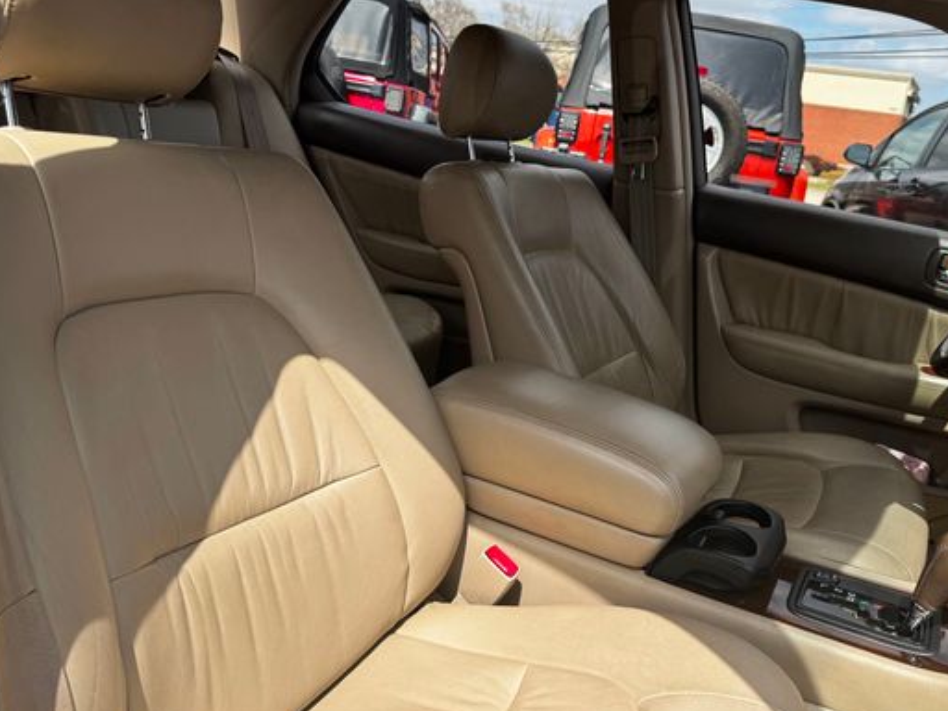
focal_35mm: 30
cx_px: 493
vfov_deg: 46.7
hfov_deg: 59.9
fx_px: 822
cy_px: 322
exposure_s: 1/2604
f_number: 1.78
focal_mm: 6.76
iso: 80
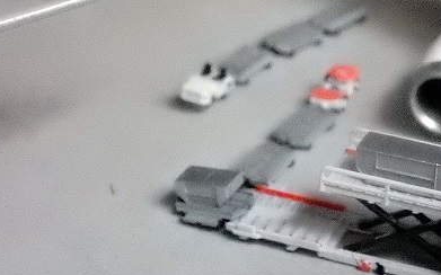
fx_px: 1370
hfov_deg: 18.1
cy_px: 179
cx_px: 381
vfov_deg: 11.5
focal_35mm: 114
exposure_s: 1/5
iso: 3200
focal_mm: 10.7
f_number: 4.8
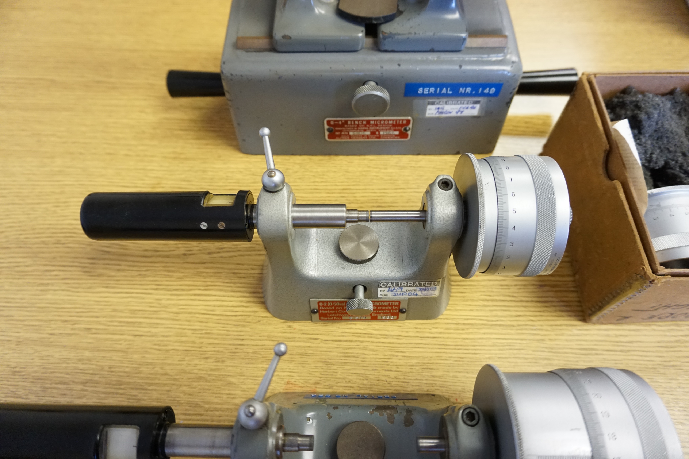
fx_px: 459
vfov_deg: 53.1
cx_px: 344
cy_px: 230
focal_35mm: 24
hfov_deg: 73.7
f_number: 3.5
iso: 1600
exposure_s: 1/60
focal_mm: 16
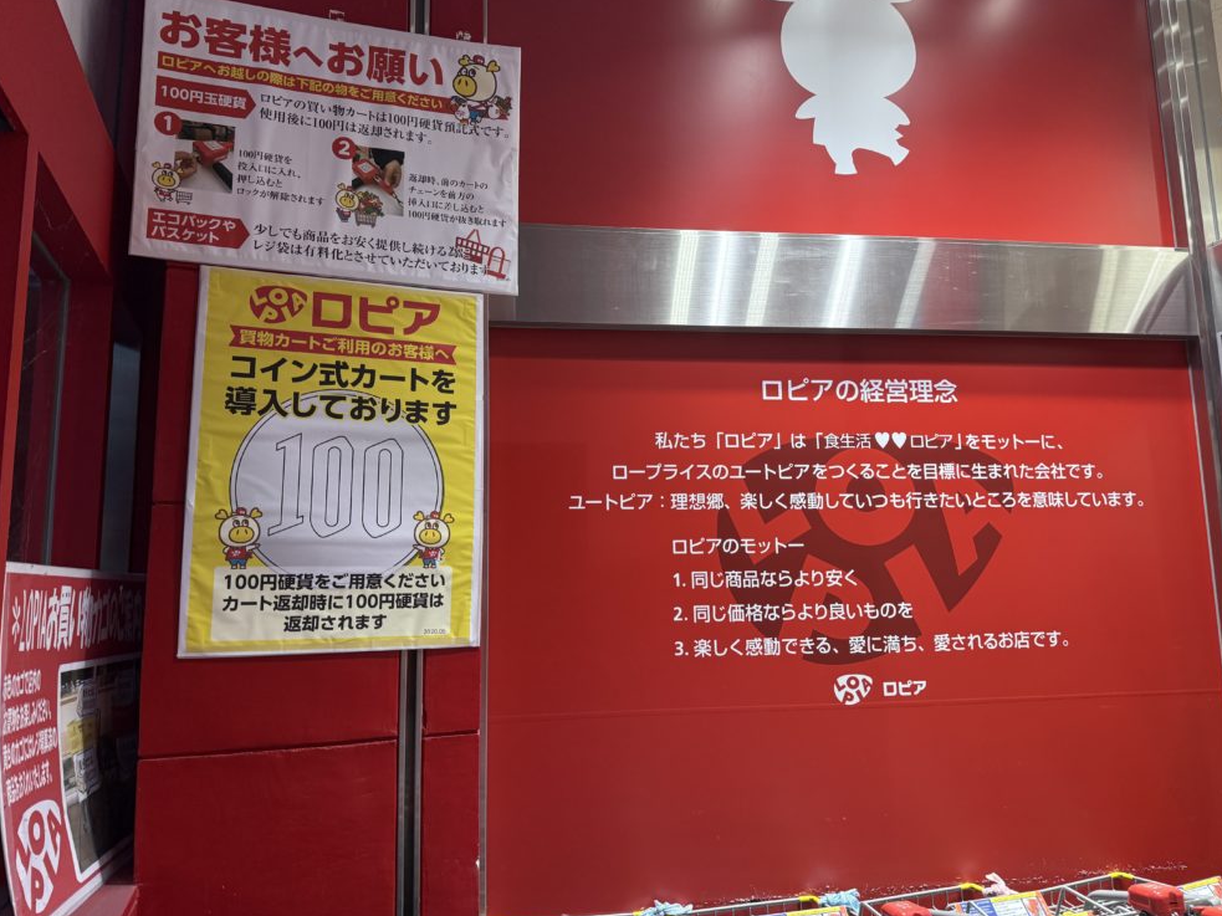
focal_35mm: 25
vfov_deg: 54.9
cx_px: 630
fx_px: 882
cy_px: 450
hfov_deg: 69.4
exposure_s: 1/228
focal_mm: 6.76
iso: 160
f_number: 1.78
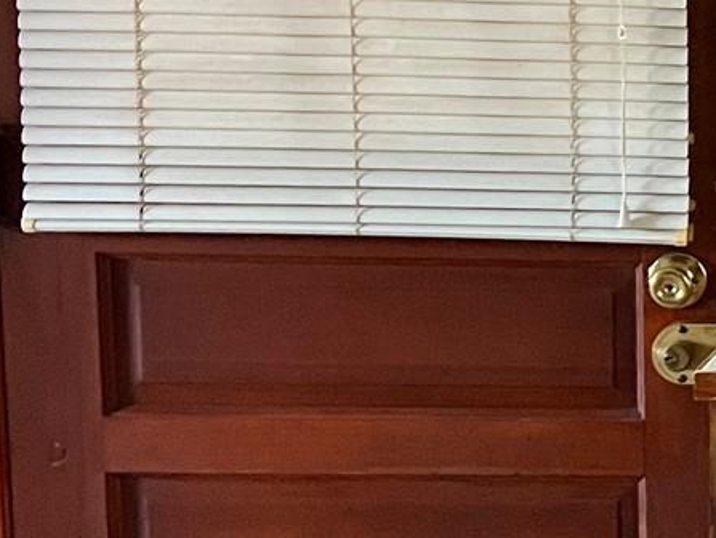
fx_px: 2463
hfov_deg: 14.3
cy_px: 218
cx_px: 1337
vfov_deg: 12.5
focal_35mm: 119
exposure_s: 1/60
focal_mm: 5.7
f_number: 1.5
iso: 500
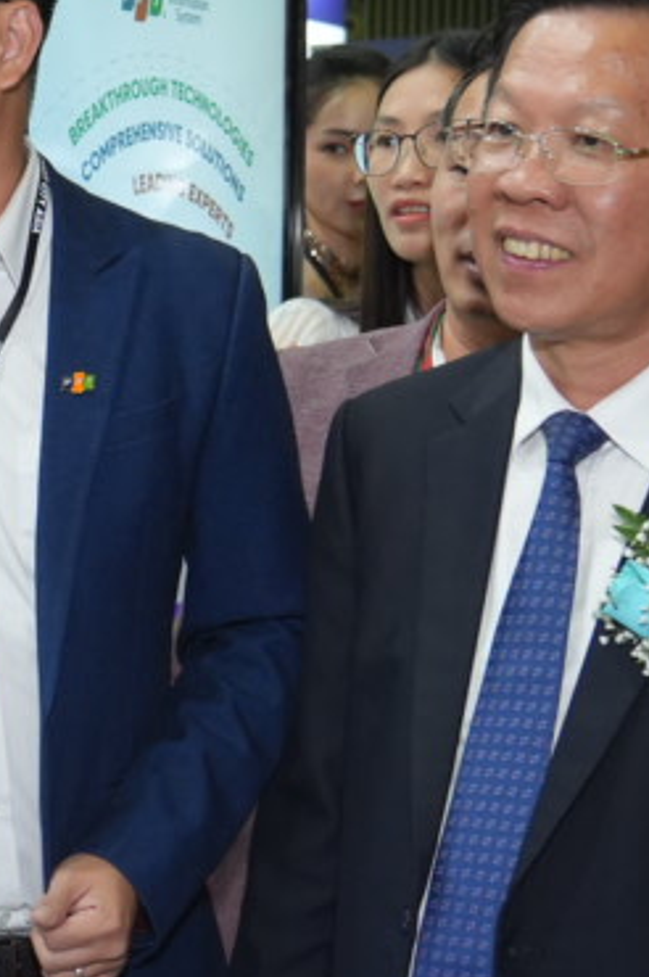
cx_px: -311
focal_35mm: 105
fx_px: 2844
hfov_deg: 12.4
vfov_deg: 19.5
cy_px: 536
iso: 1000
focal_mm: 24
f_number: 3.2
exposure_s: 1/160
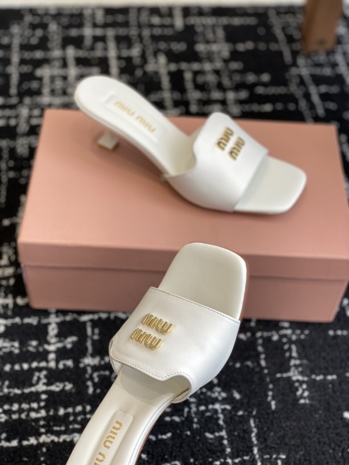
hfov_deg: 28.0
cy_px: 232
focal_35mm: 52
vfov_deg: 36.8
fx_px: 699
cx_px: 174
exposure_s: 1/122
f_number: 2
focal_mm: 6
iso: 40
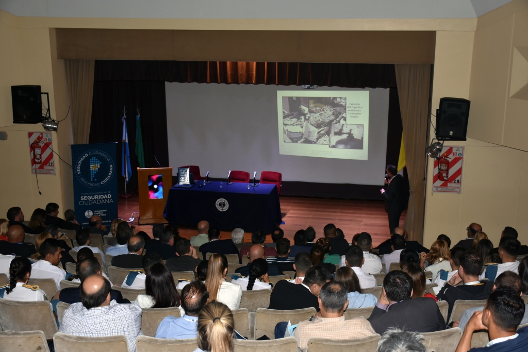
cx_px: 264
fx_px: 660
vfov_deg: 29.9
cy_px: 176
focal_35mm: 45
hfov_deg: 43.6
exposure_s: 1/60
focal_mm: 30
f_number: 4
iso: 400
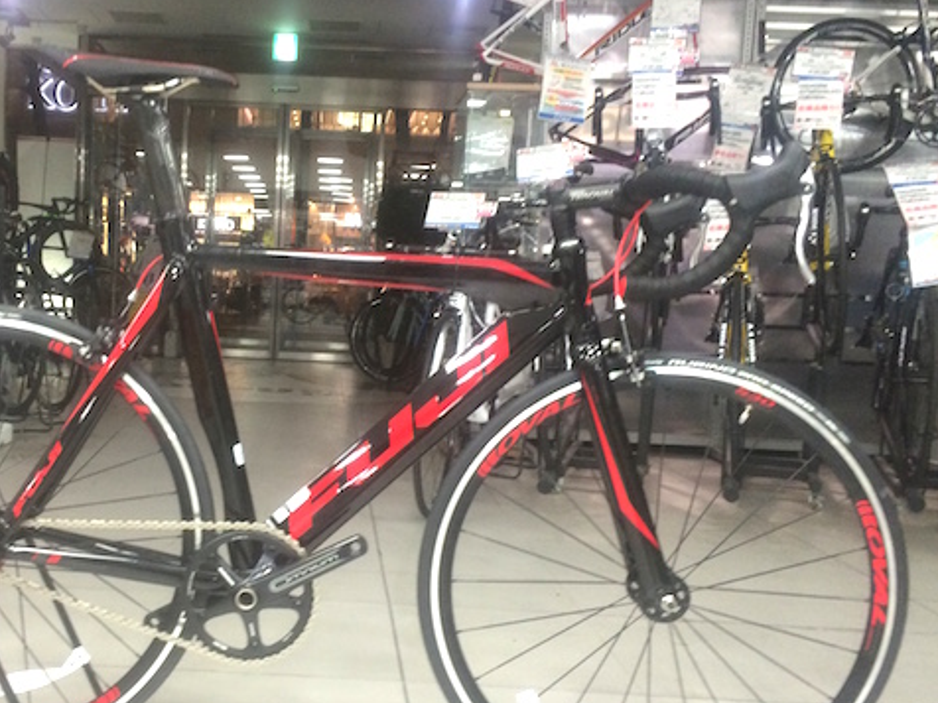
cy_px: 382
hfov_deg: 47.1
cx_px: 309
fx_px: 1057
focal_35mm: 39
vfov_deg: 36.8
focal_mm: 4.15
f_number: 2.2
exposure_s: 1/30
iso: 125
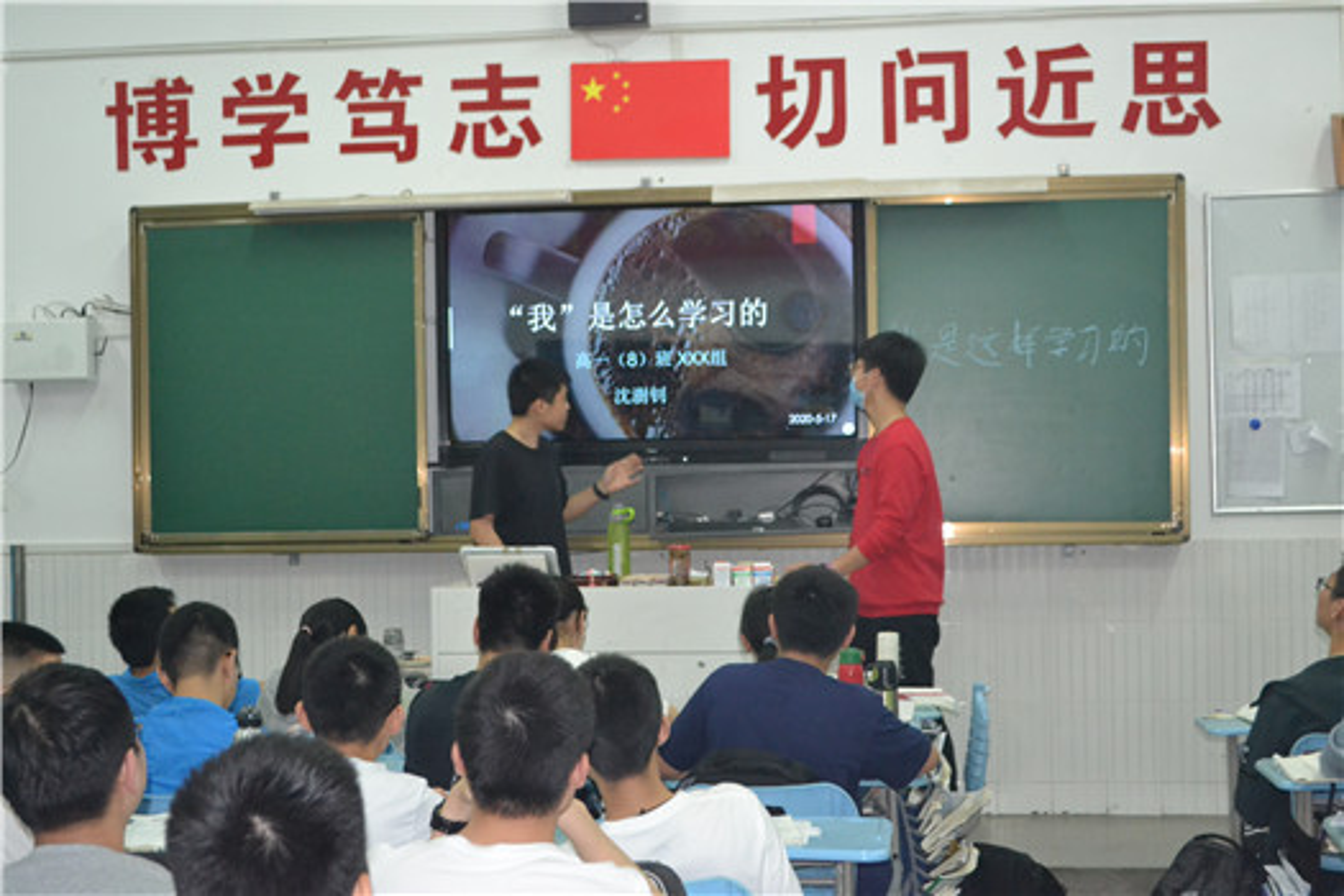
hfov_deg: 35.1
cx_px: 672
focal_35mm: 57
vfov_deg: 23.8
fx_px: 2128
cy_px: 448
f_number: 5
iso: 2800
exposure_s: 1/60
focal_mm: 38
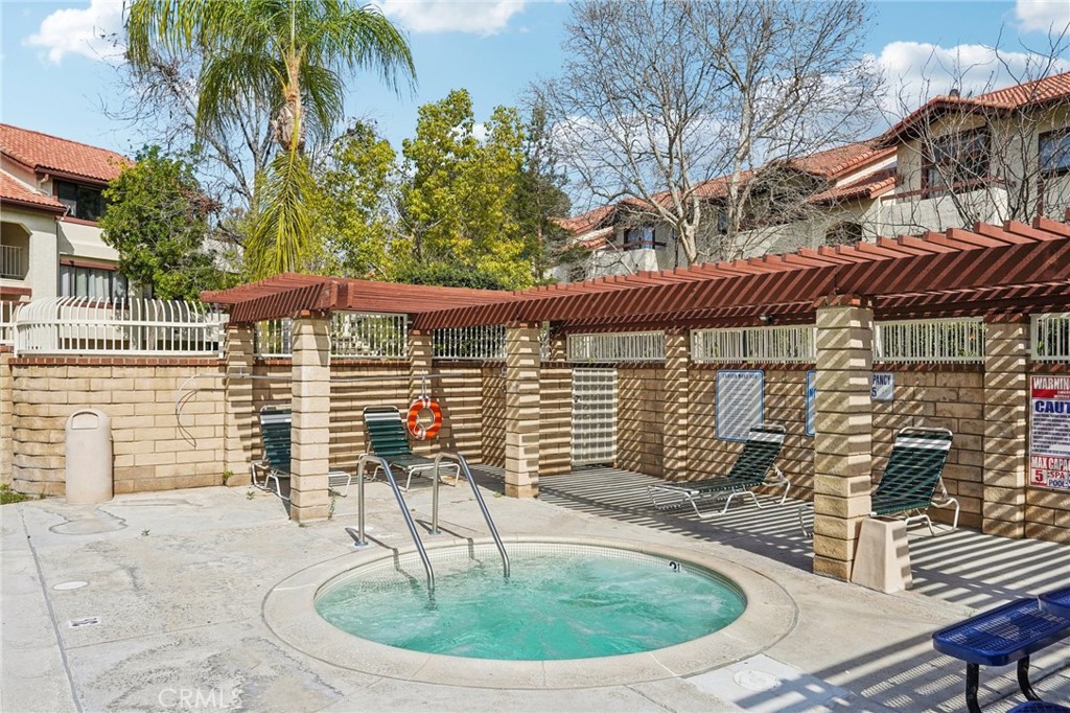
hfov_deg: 69.4
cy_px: 356
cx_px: 535
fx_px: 772
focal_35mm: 26
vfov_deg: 49.5
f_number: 8
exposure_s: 1/1250
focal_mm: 26
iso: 400
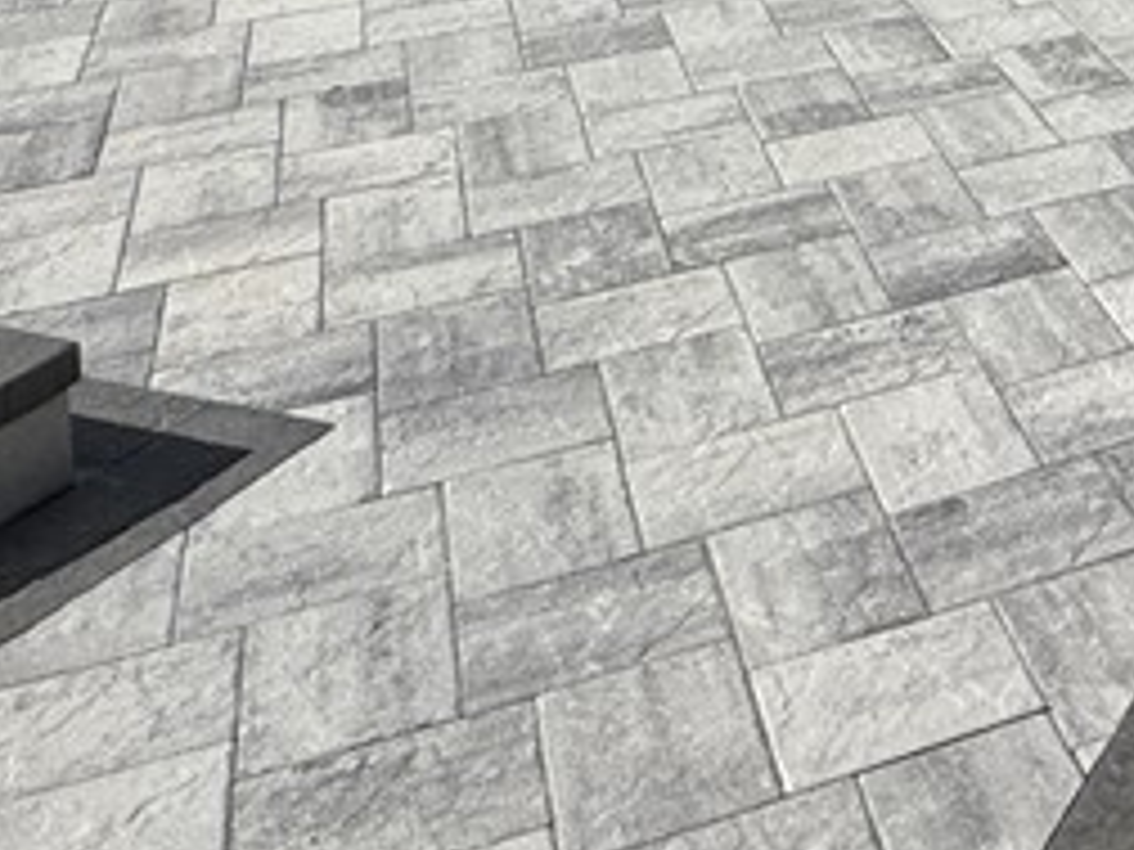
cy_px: -517
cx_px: 1436
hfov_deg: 28.4
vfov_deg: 20.7
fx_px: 1867
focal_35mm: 57
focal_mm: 2.22
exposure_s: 1/4132
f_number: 2.2
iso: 32
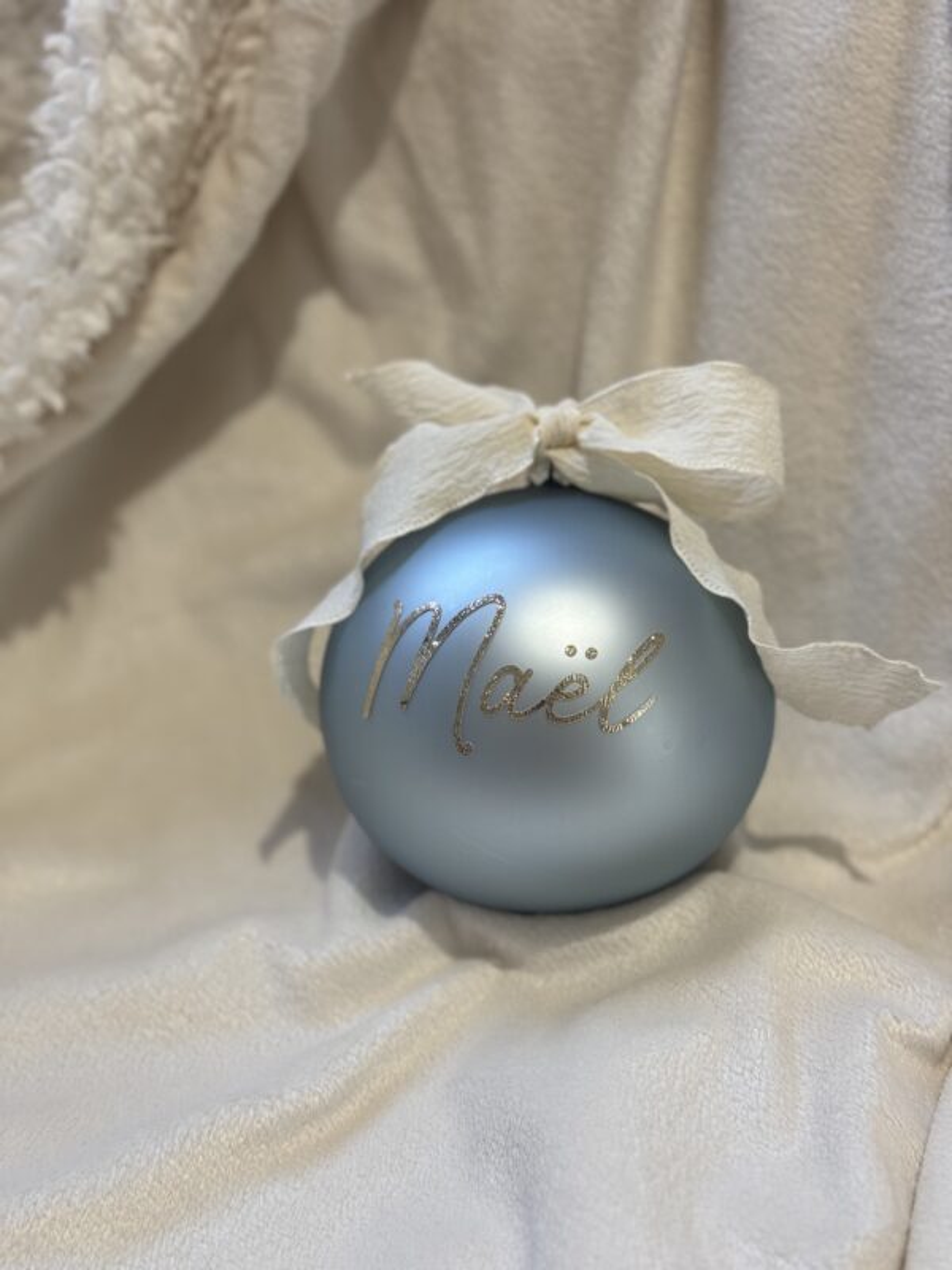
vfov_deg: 39.7
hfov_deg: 30.3
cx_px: 476
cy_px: 635
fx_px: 1760
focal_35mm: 48
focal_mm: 6.76
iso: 100
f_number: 1.78
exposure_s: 1/100
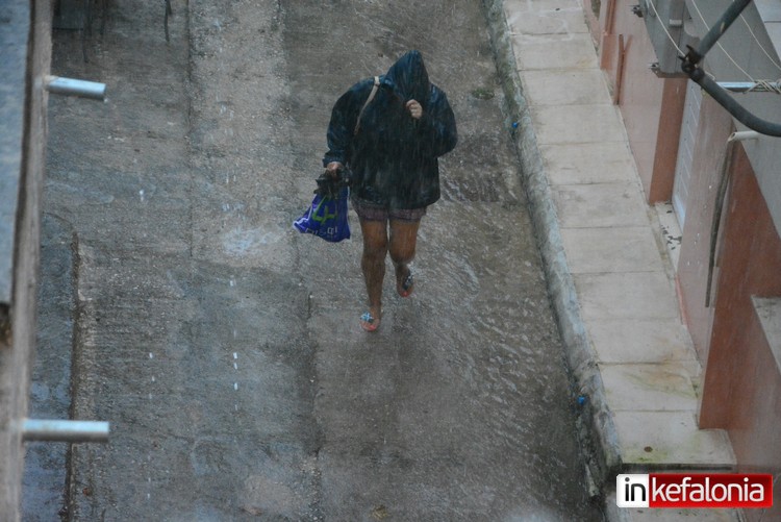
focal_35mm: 135
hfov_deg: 15.2
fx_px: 2930
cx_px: 390
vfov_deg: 10.2
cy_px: 261
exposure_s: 1/250
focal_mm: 90
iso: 6400
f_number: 5.6
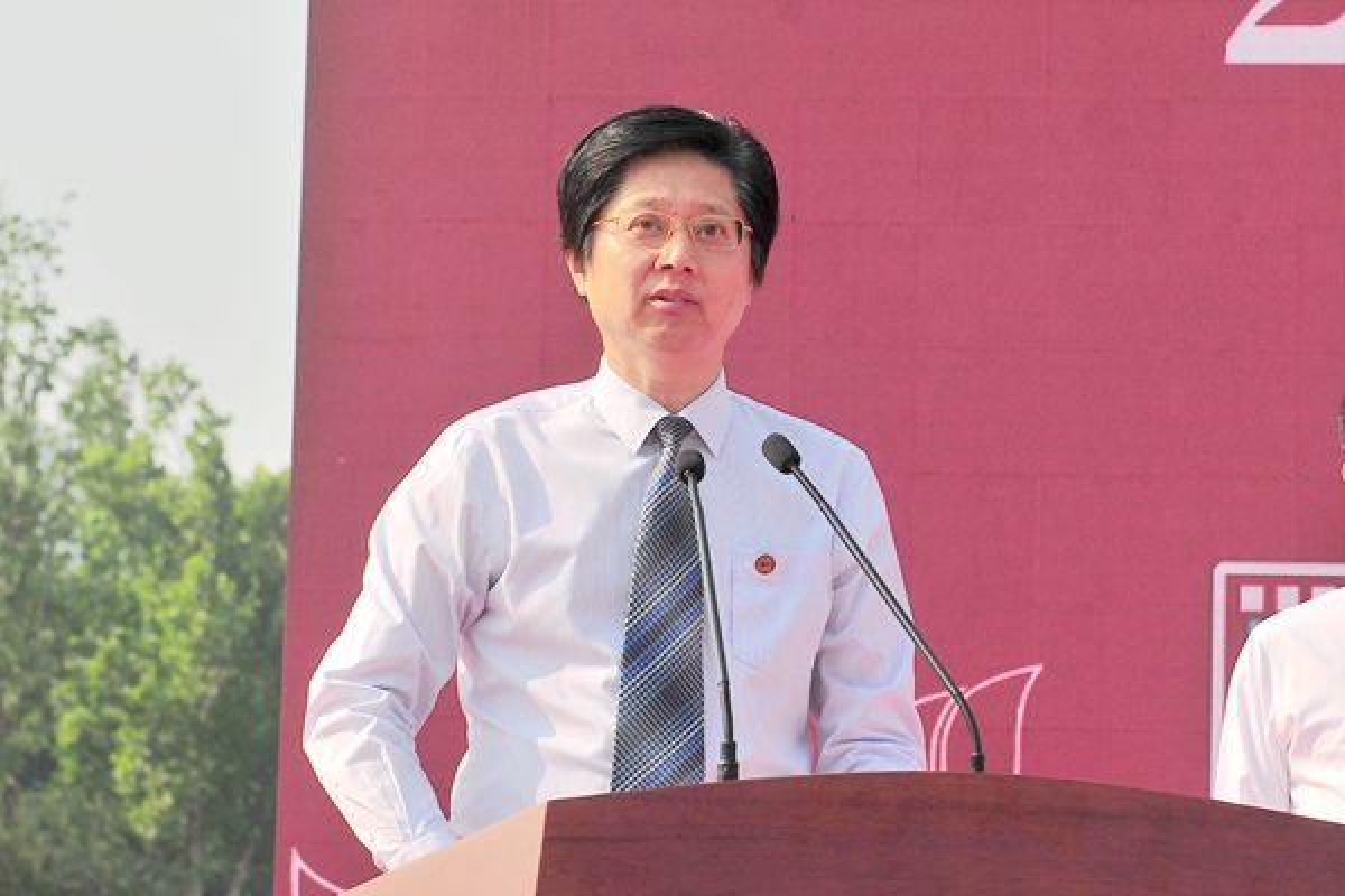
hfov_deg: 28.8
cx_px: 672
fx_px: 2615
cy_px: 448
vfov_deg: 19.5
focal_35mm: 70
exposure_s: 1/500
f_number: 7.1
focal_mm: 70
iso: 100
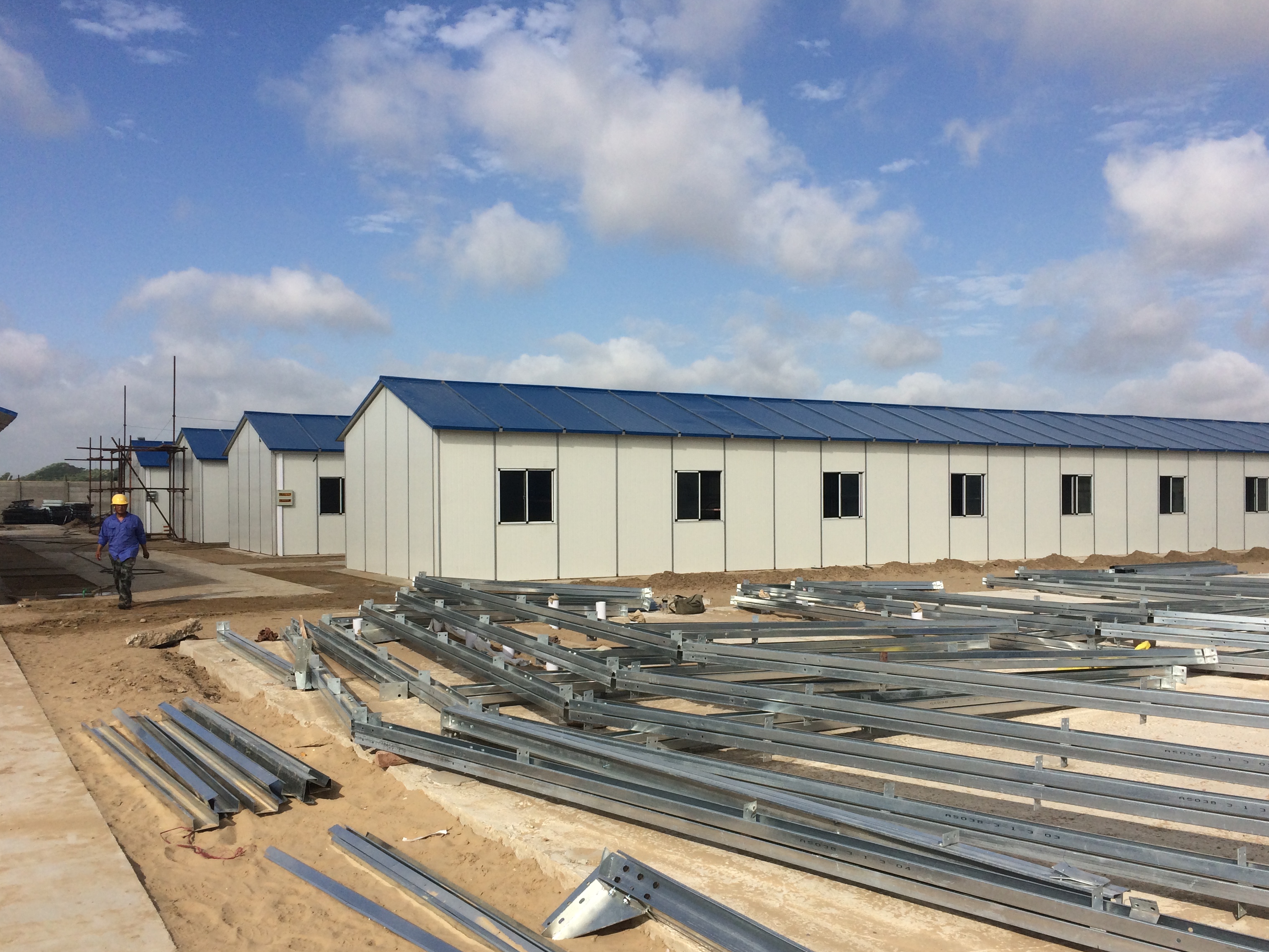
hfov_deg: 58.3
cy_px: 499
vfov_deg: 45.4
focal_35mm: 31
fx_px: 1136
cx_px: 653
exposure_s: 1/4115
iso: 32
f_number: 2.2
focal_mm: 4.15
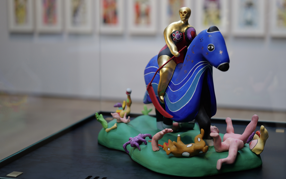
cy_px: 89
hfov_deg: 45.3
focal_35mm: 44
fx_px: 343
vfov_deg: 29.2
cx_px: 143
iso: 320
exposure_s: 1/80
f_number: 2
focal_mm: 43
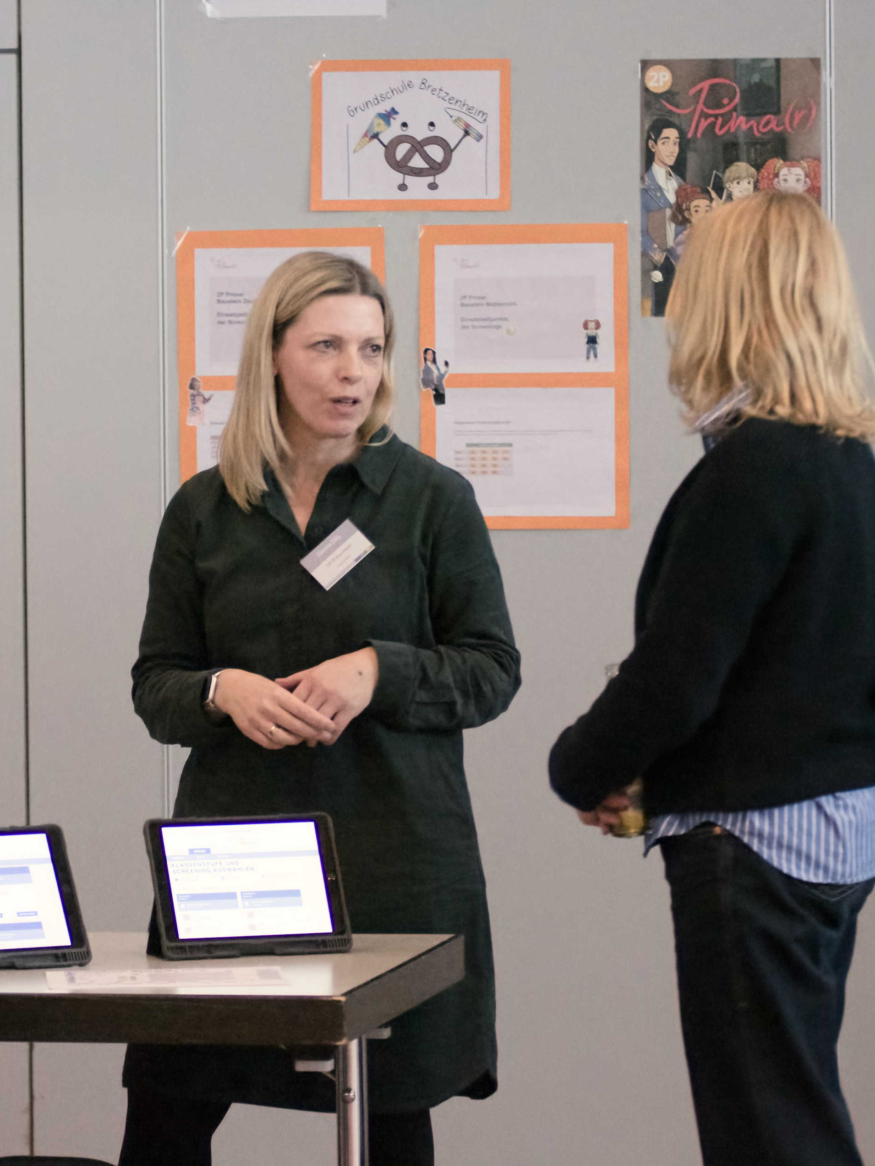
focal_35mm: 174
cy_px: 585
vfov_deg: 11.4
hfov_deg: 8.5
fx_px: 5863
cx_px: 277
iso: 6400
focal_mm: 80
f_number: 2.8
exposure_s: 1/640
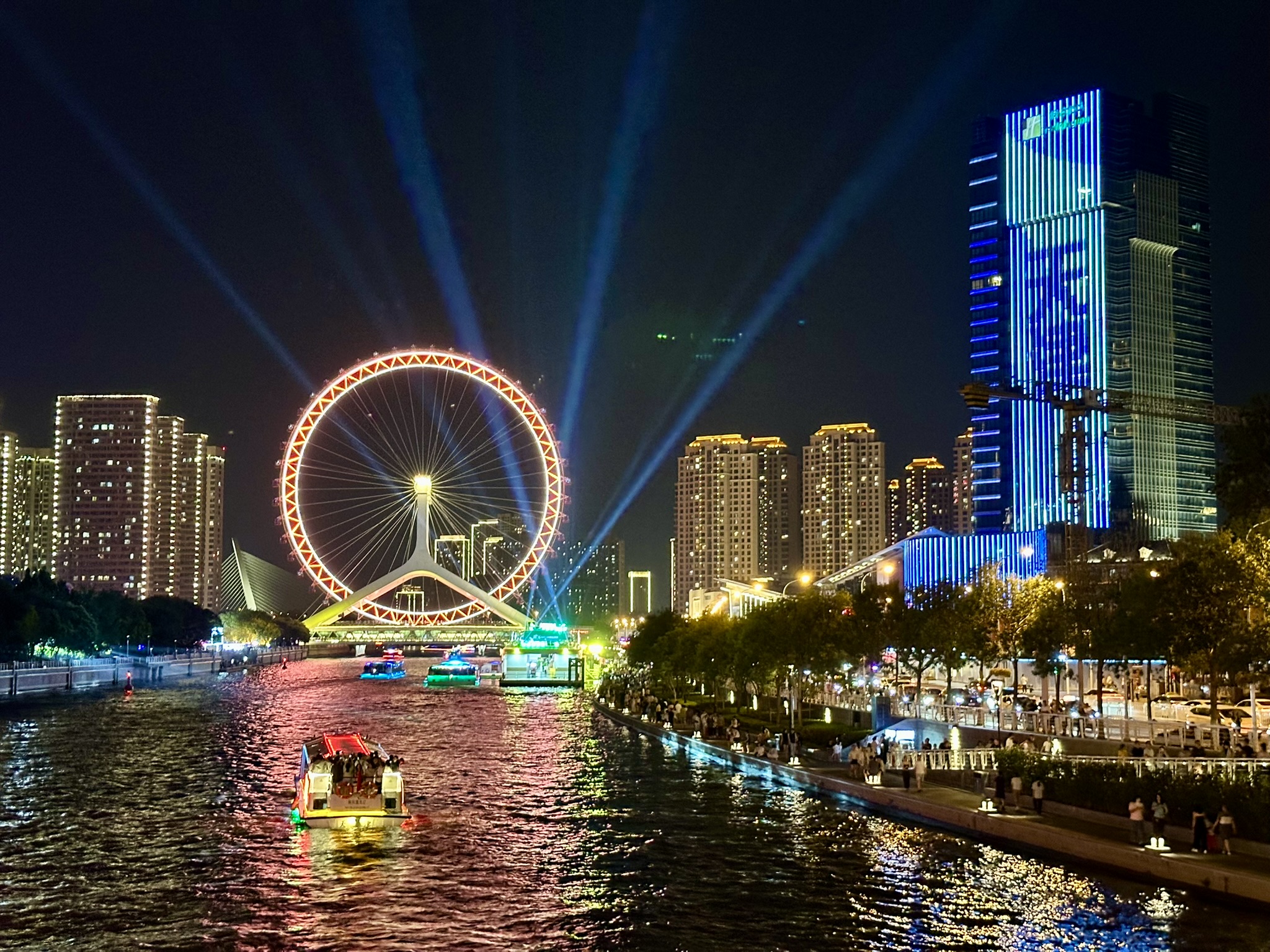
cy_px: 476
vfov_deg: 30.3
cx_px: 635
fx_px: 1761
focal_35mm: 48
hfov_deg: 39.7
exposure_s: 1/25
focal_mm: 6.86
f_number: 1.78
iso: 500
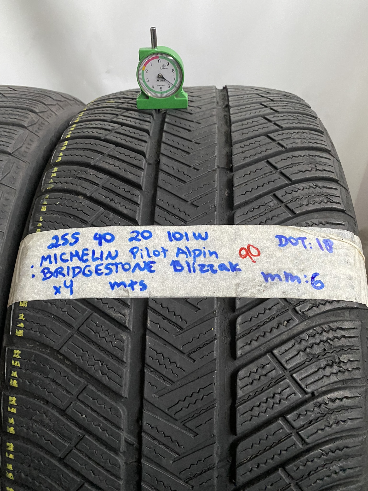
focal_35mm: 26
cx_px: 184
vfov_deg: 67.3
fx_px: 369
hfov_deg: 53.1
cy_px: 246
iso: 500
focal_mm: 4.25
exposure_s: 1/60
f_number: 1.8
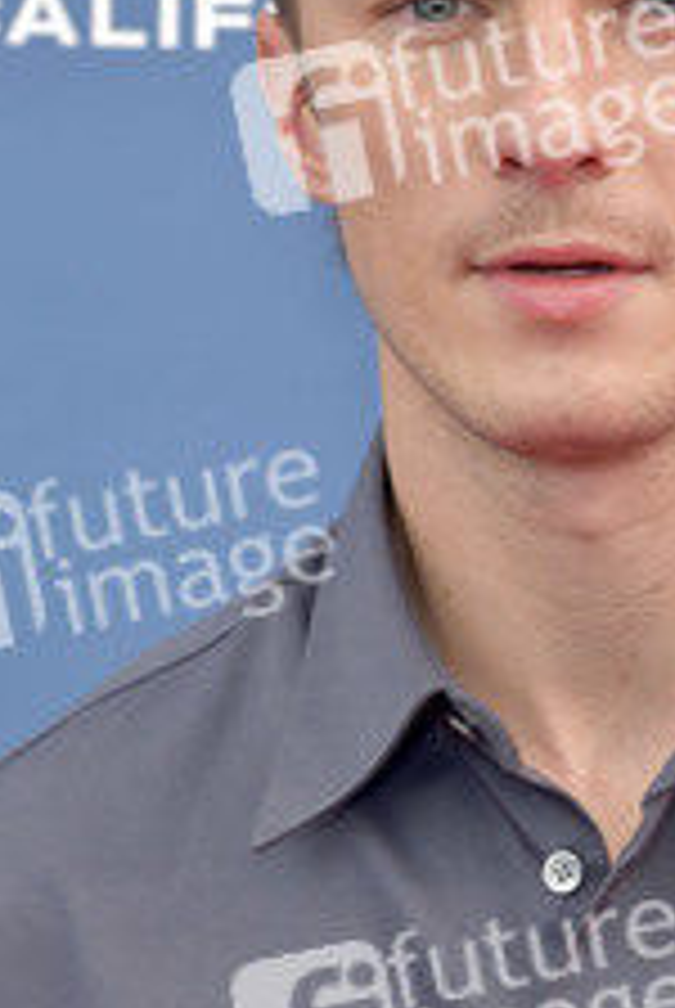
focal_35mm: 175
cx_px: 596
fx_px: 4906
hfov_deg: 7.8
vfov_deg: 11.7
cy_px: 333
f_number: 7.1
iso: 320
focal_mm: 98
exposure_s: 1/250
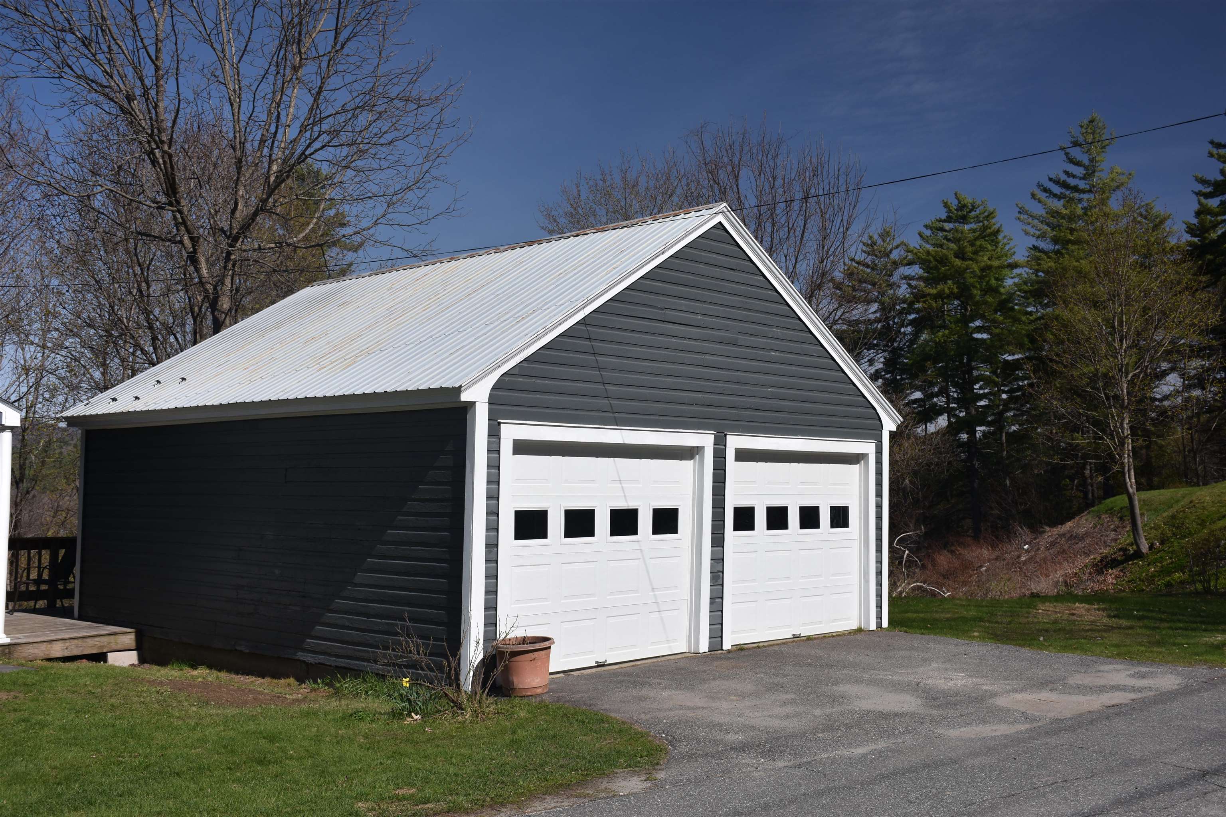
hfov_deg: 49.6
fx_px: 1328
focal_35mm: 39
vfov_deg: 34.2
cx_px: 613
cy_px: 408
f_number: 7.1
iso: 100
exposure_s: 1/250
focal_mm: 26
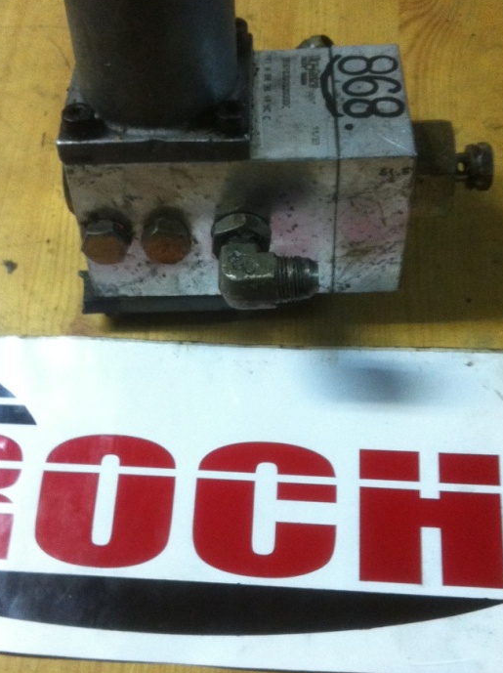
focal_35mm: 52
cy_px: 315
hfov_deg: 27.9
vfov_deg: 36.8
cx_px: 204
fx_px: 1010
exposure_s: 1/15
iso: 250
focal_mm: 3.85
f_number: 2.8
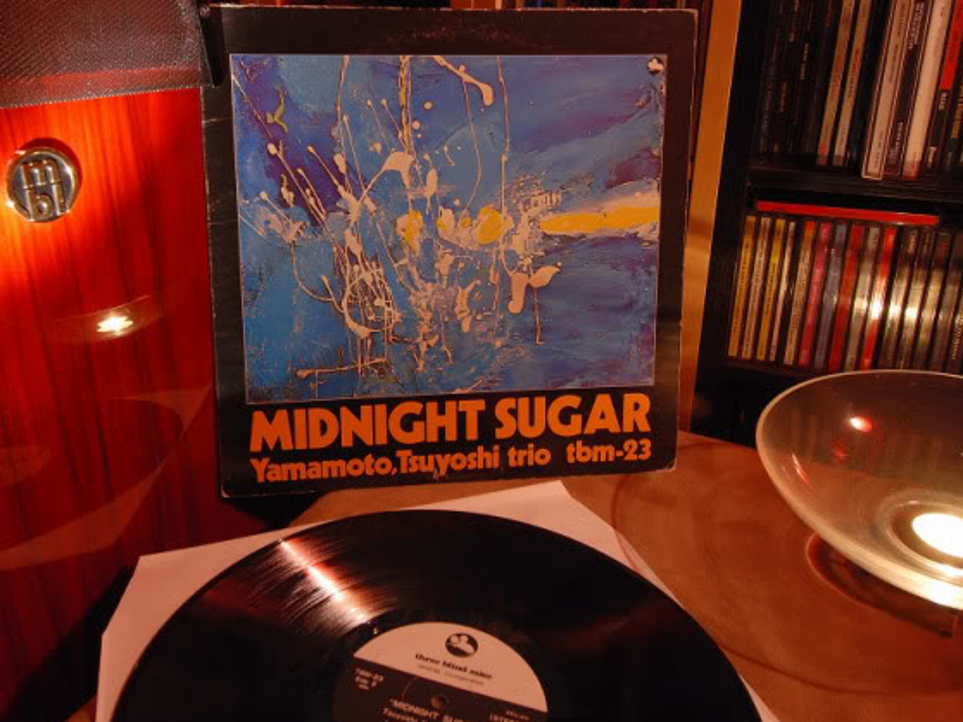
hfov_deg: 61.5
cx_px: 428
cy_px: 282
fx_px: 806
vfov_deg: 47.9
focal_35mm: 29
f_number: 6.3
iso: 200
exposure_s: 4
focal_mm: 14
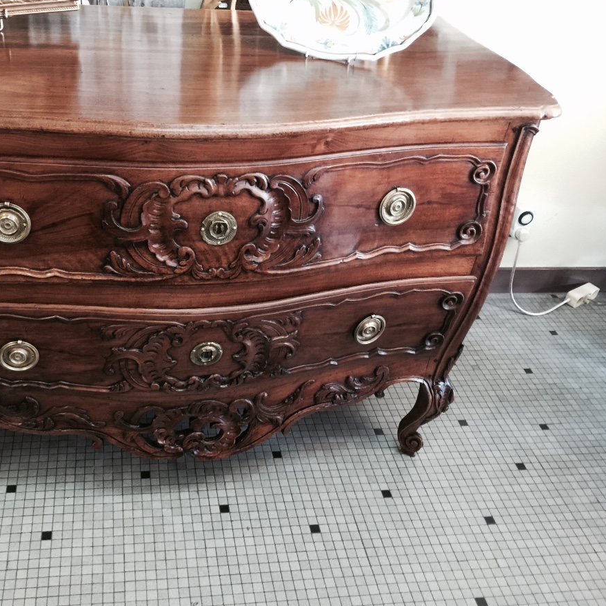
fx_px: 693
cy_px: 305
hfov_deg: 46.4
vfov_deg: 47.2
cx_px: 200
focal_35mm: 35
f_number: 2.2
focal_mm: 4.15
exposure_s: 1/4
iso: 100
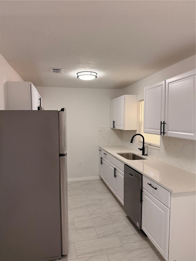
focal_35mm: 24
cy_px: 130
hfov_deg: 56.8
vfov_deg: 71.6
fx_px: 181
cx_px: 98
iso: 200
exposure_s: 1/164
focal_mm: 6.76
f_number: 1.78
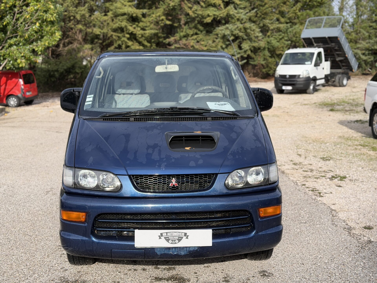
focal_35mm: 48
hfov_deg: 39.7
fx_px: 523
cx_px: 188
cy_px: 142
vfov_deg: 30.3
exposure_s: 1/1838
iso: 100
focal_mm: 6.76
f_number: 1.78
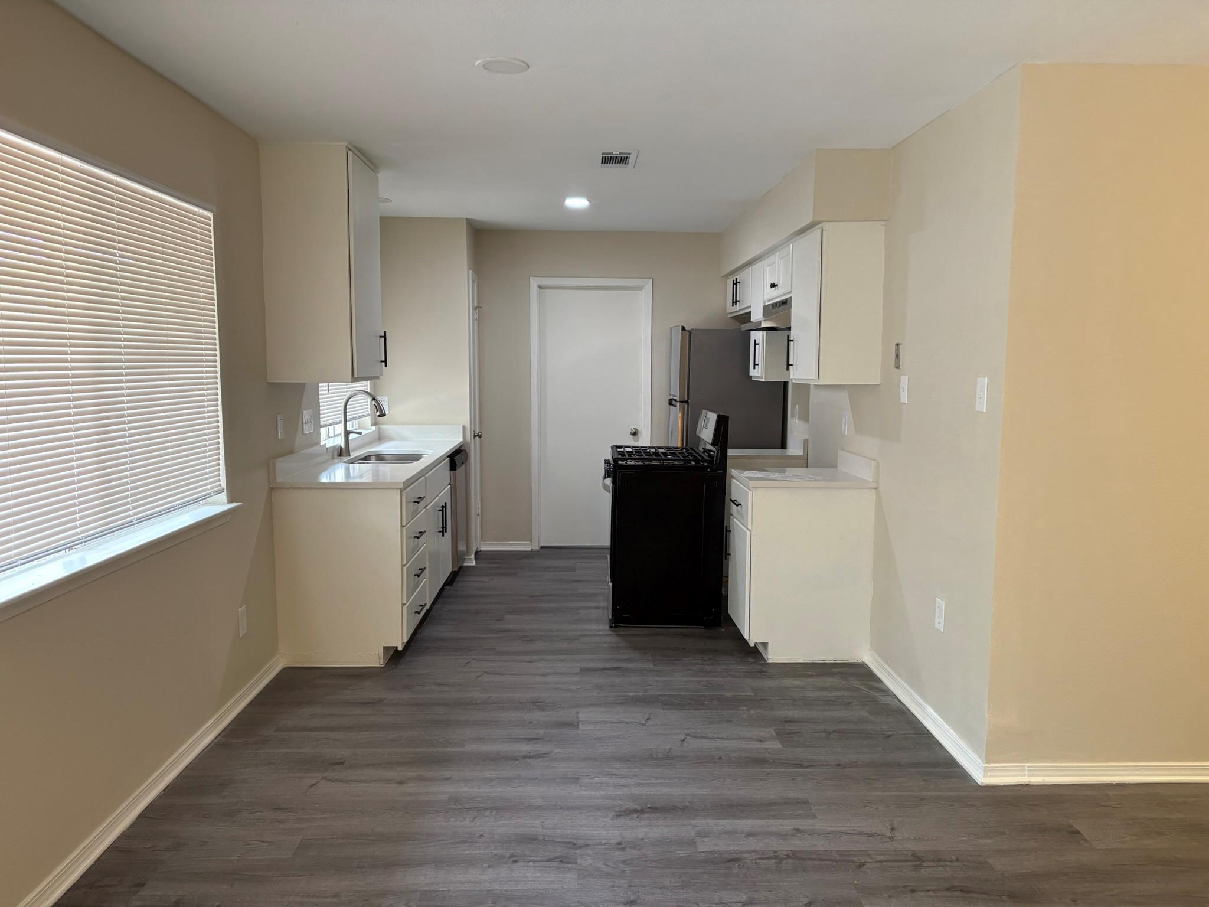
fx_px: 908
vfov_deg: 53.1
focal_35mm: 26
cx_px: 604
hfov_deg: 67.3
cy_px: 454
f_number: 1.6
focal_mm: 5.96
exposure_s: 1/120
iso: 160
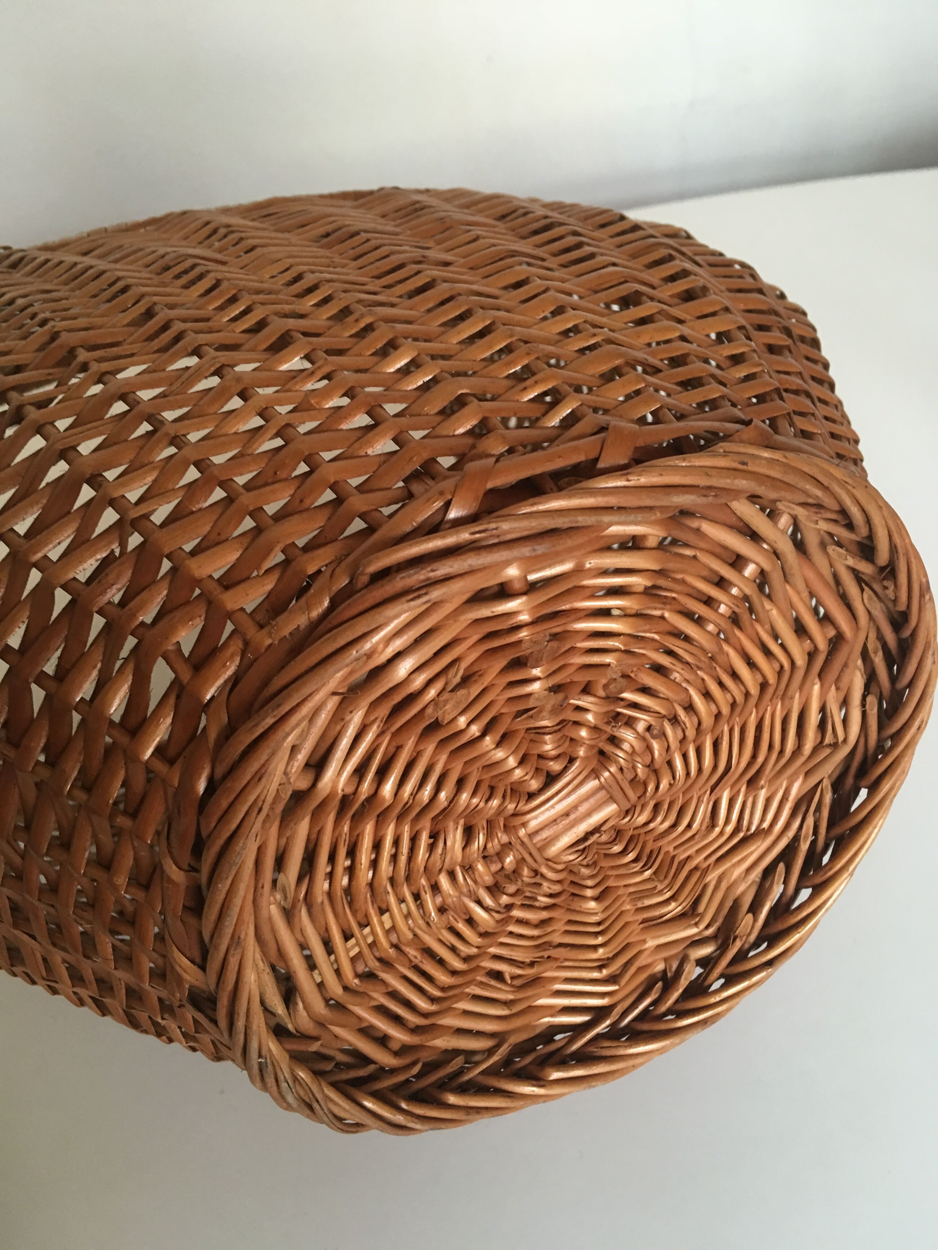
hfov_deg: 48.2
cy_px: 625
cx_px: 469
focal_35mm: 29
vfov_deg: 61.7
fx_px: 1048
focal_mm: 4.15
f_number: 2.2
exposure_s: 1/33
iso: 125
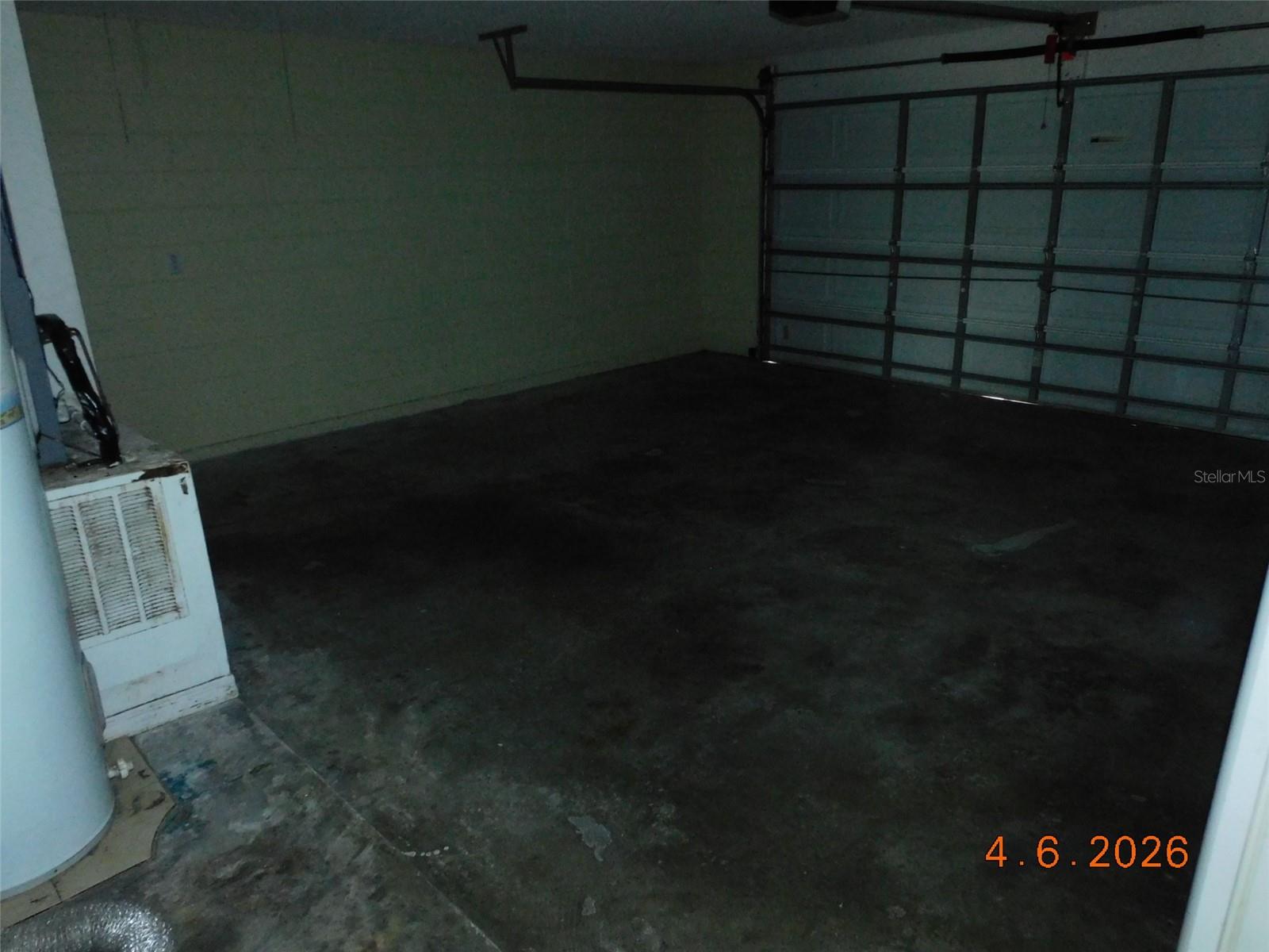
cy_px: 476
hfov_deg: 71.6
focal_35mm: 24
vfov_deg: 56.8
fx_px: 880
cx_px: 634
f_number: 3.3
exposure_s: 1/30
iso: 800
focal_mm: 4.3
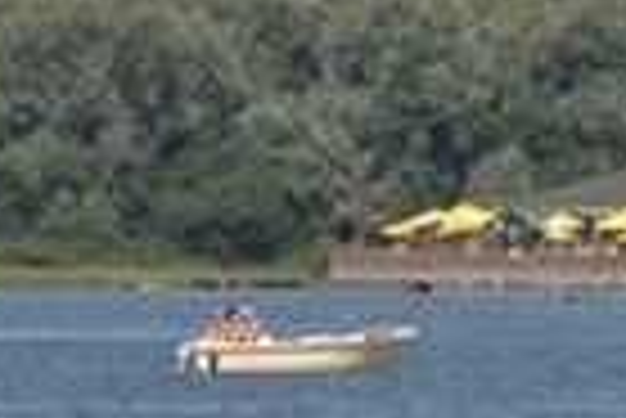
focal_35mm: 1296
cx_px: 923
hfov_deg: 1.6
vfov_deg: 1.1
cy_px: 135
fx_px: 22559
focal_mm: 200
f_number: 6.3
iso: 400
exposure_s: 1/2000
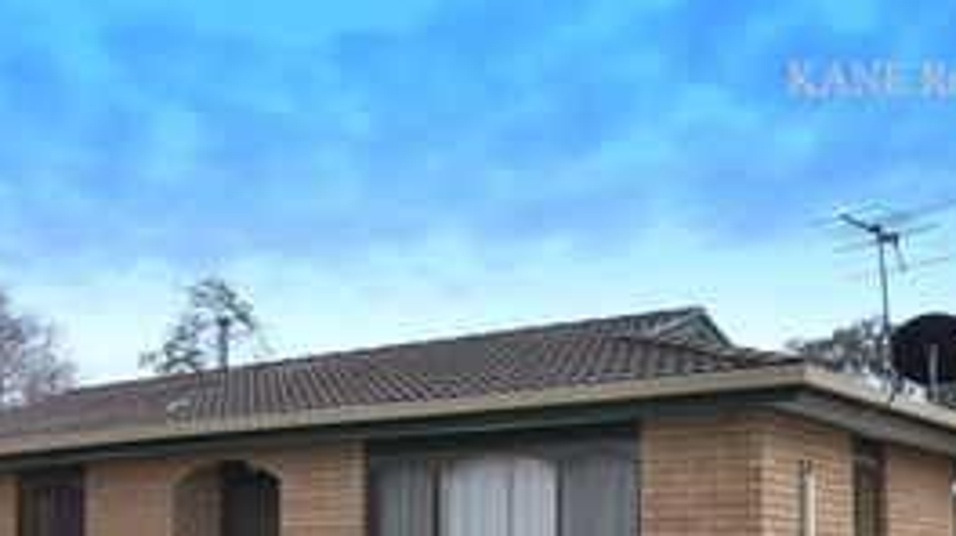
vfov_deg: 20.7
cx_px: 351
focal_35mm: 56
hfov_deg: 37.0
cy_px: 534
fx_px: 1418
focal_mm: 20
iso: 200
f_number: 8
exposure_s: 1/200
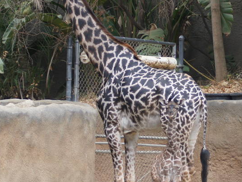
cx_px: 180
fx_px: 1639
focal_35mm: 234
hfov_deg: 8.4
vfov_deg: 6.3
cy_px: 62
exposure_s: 1/200
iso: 200
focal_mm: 55
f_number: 4
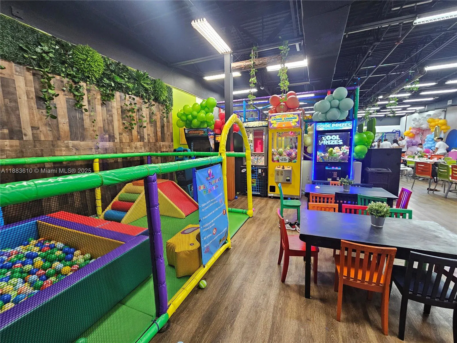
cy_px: 172
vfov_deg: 89.9
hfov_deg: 106.2
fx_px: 172
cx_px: 228
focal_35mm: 13
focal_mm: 2.2
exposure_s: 1/40
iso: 320
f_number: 2.2
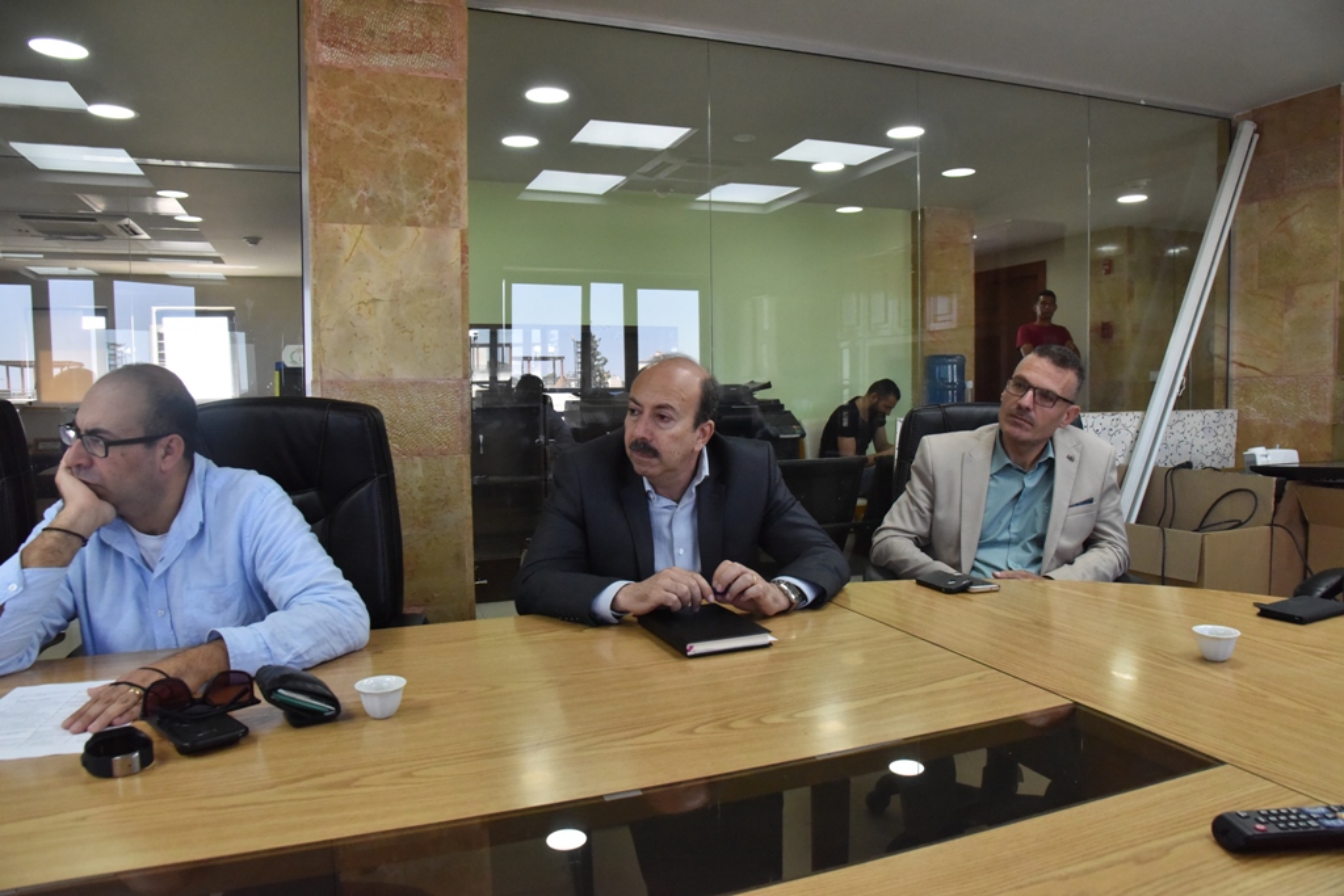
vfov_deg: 53.1
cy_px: 448
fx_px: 896
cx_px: 672
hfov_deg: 73.7
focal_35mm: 24
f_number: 9
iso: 3200
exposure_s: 1/320
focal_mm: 24
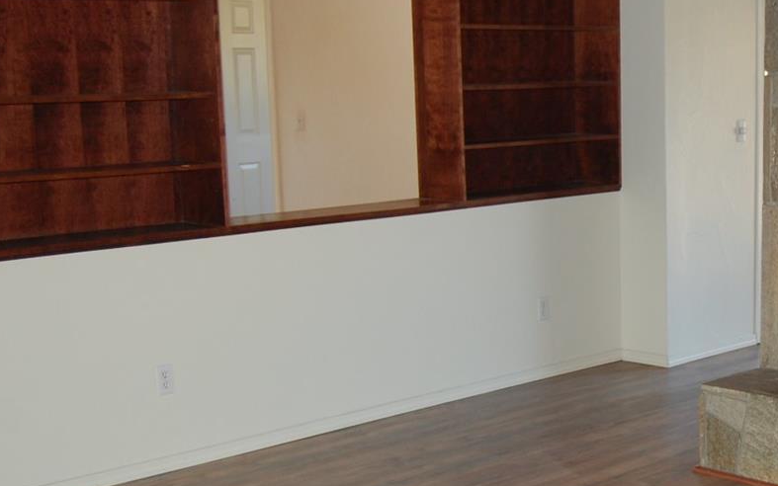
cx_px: 685
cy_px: 357
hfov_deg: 29.5
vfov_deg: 19.3
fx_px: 1420
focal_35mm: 67
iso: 400
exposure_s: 1/60
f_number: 3.8
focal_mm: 23
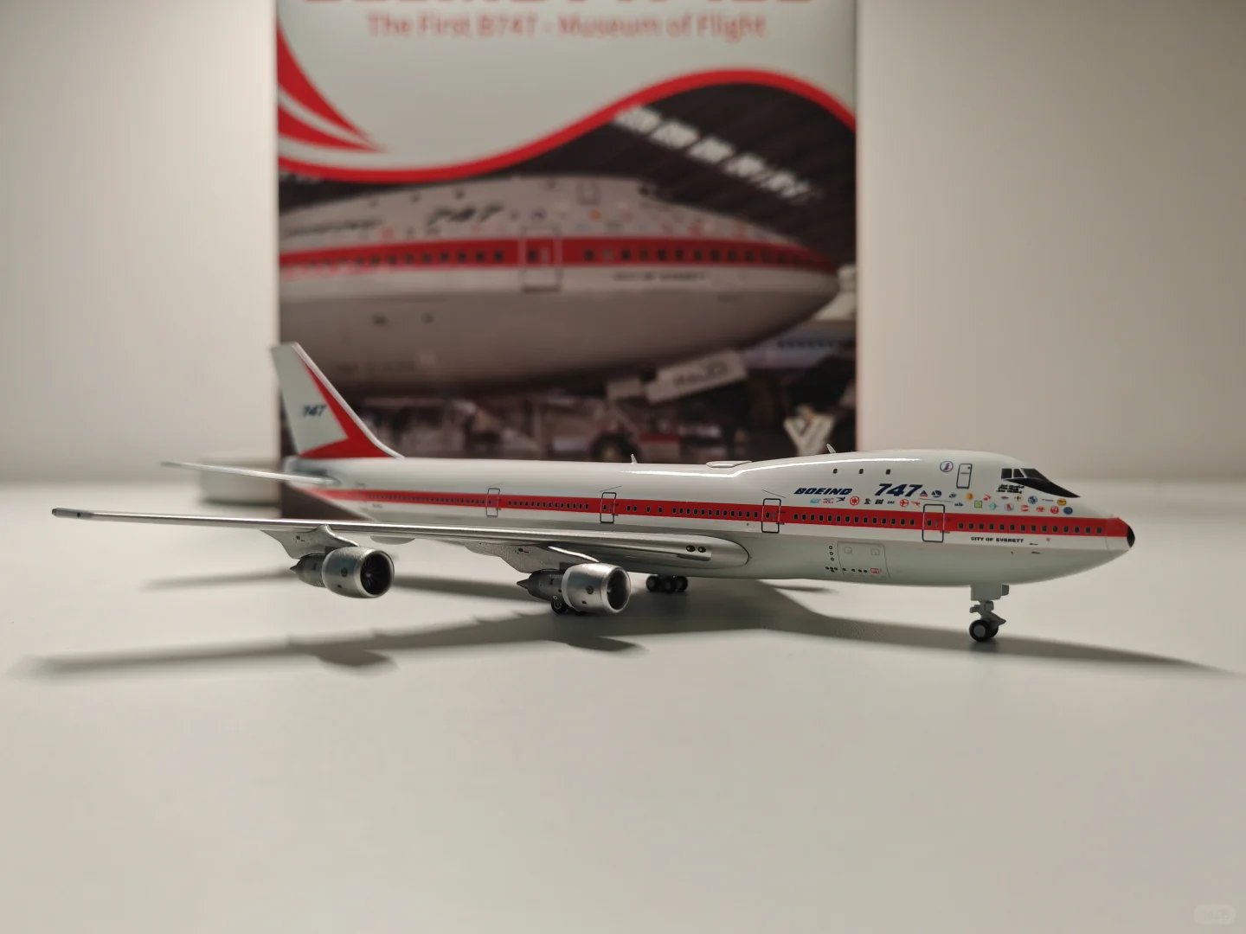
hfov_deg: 65.3
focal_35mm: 27
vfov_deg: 51.4
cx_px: 623
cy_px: 467
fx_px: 972
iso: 64
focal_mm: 5.52
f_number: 1.9
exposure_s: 1/100
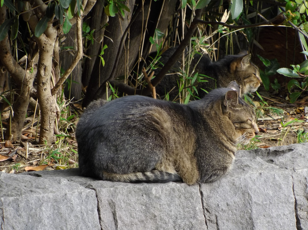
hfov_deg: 6.9
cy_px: 103
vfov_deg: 5.2
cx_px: 176
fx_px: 2551
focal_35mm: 287
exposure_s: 1/50
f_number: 6.5
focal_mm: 45
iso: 125
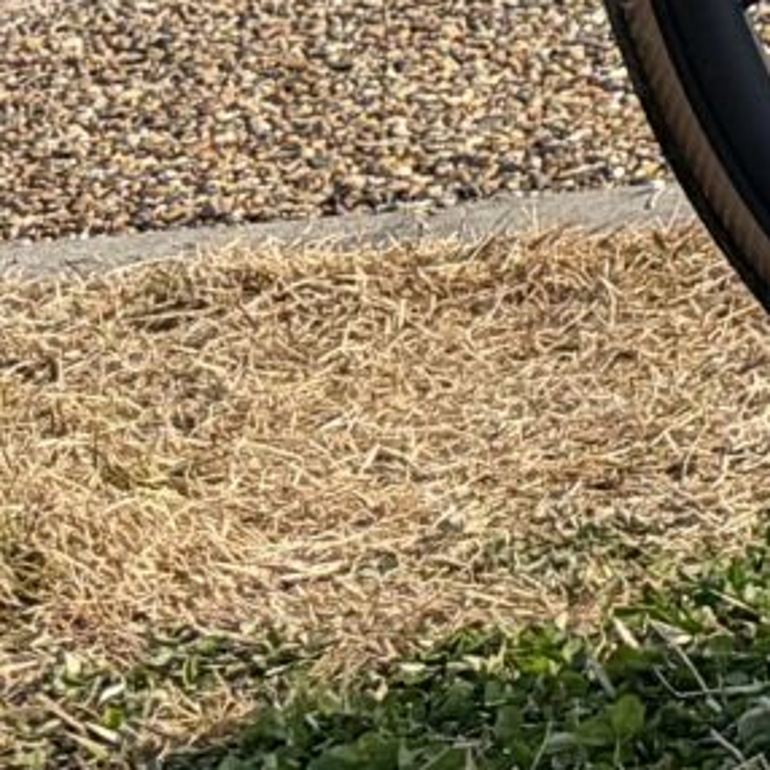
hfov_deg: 7.6
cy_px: -1319
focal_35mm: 190
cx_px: 2585
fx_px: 4782
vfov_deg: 8.2
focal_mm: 6.76
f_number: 1.78
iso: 100
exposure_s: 1/3953
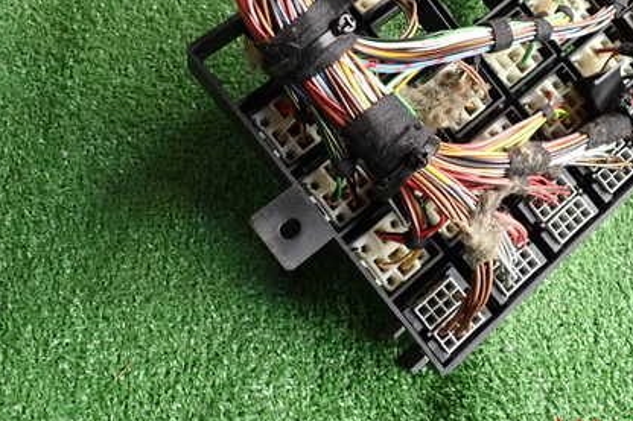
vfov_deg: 29.4
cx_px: 443
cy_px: 111
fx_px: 791
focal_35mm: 45
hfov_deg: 42.8
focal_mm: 5.4
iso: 250
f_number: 2.3
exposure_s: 1/30
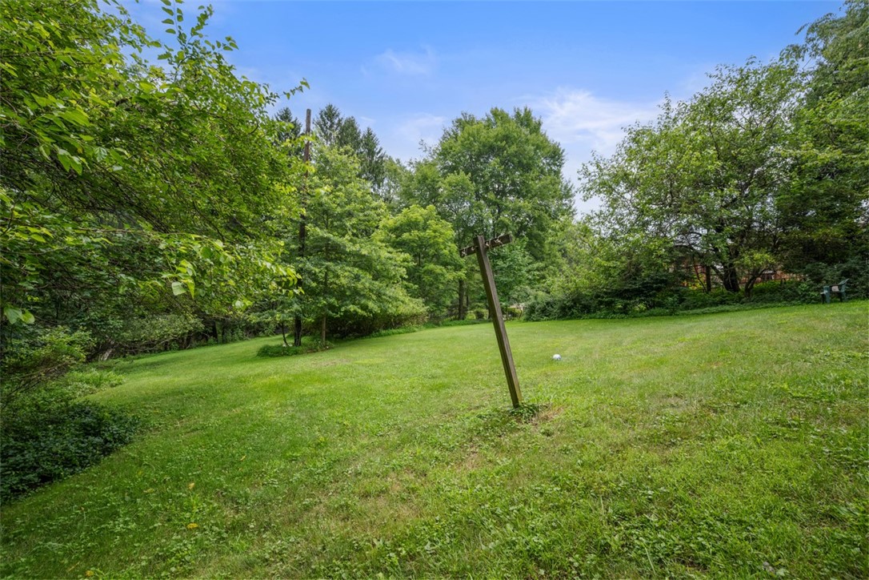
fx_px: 338
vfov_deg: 81.2
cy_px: 290
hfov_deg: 104.3
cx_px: 434
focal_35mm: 14
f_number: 8
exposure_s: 1/160
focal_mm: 14
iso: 400
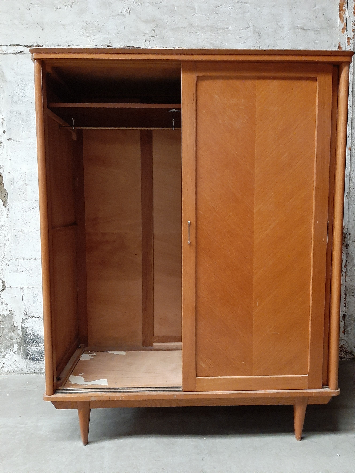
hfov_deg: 53.1
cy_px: 236
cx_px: 178
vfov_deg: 67.3
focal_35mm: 26
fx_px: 356
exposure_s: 1/25
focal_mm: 3.93
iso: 400
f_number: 1.7
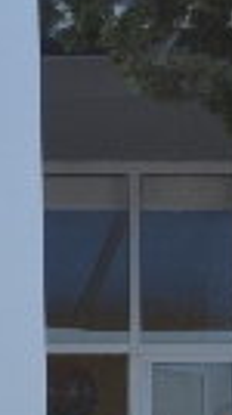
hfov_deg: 4.0
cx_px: -965
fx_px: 2876
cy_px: 539
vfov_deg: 8.1
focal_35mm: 262
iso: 200
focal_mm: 28
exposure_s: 1/250
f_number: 8
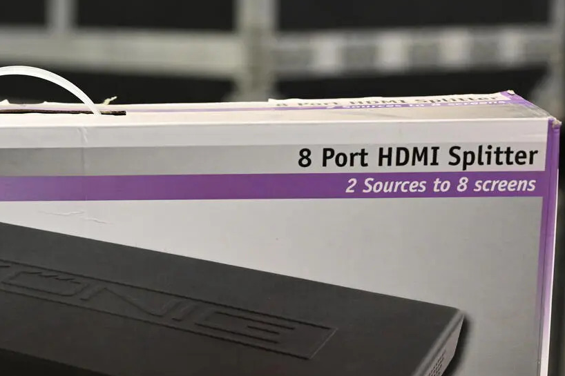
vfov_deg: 13.7
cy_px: 356
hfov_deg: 20.1
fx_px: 1553
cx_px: 39
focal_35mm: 99
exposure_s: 1/125
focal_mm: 50
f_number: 2.8
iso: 2200
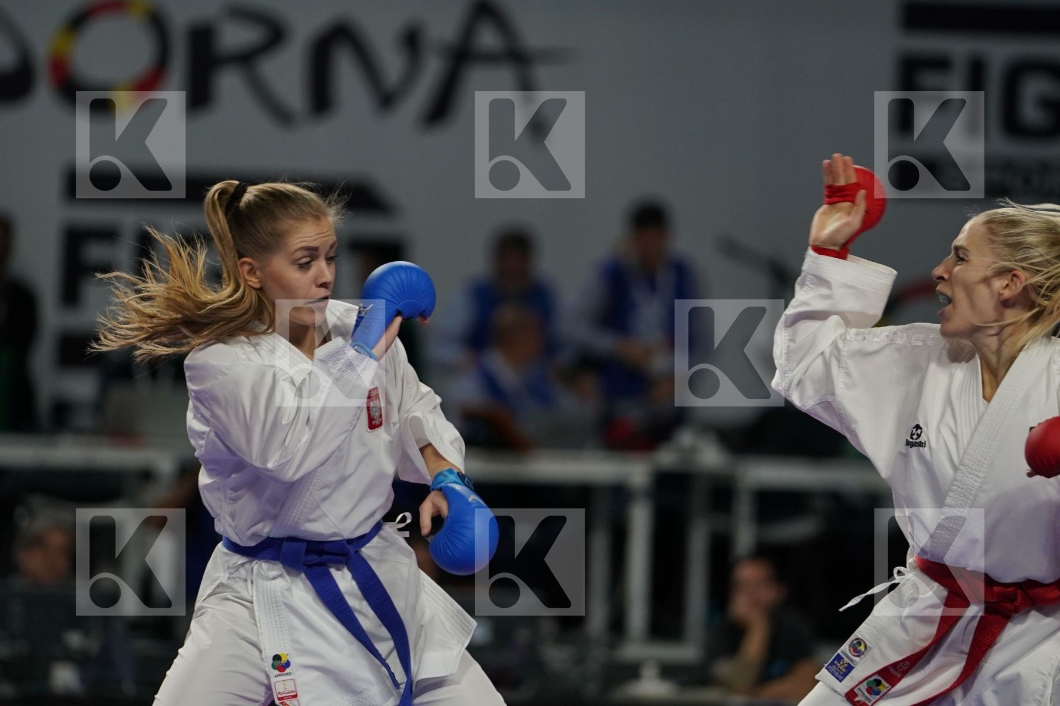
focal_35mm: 300
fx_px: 8833
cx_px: 530
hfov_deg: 6.9
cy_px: 353
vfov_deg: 4.6
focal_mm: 200
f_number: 2.8
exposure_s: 1/1000
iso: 1000
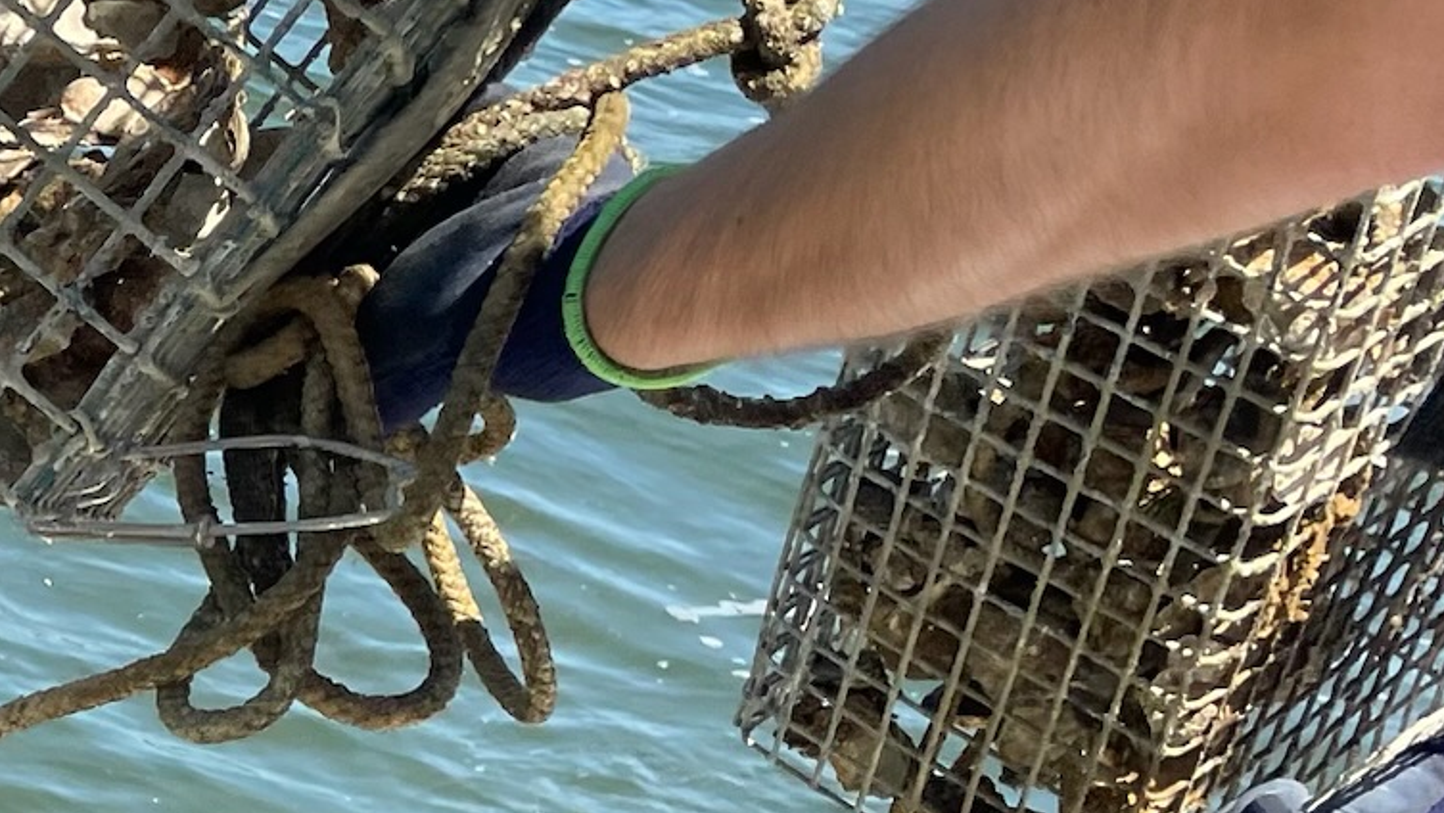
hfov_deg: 25.2
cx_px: -222
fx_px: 2949
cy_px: 767
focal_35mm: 77
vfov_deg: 15.5
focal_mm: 4.2
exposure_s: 1/1319
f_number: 1.6
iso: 32
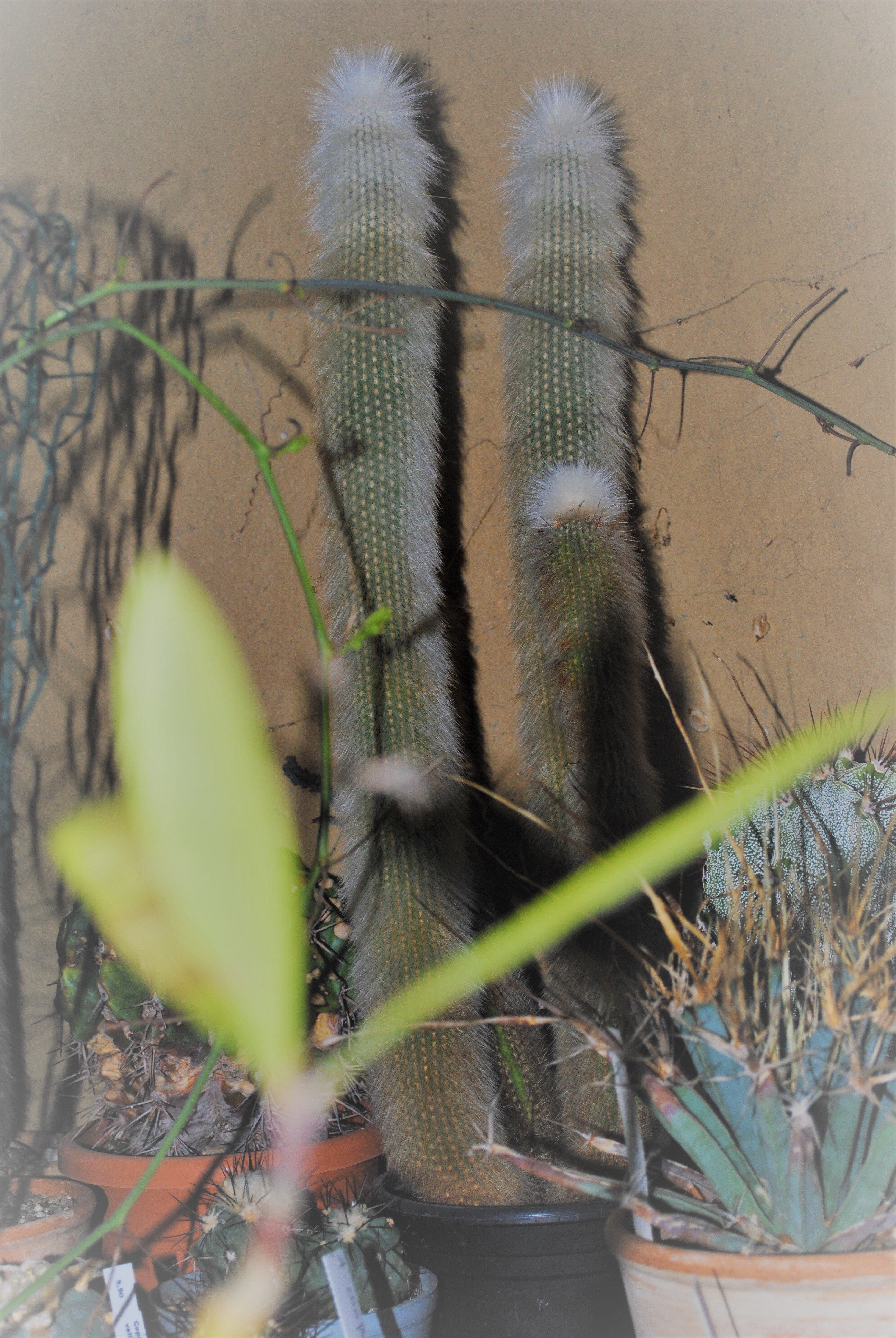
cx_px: 448
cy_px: 669
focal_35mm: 60
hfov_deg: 22.7
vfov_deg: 33.4
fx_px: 2233
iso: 200
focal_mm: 40
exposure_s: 1/60
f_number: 5.3
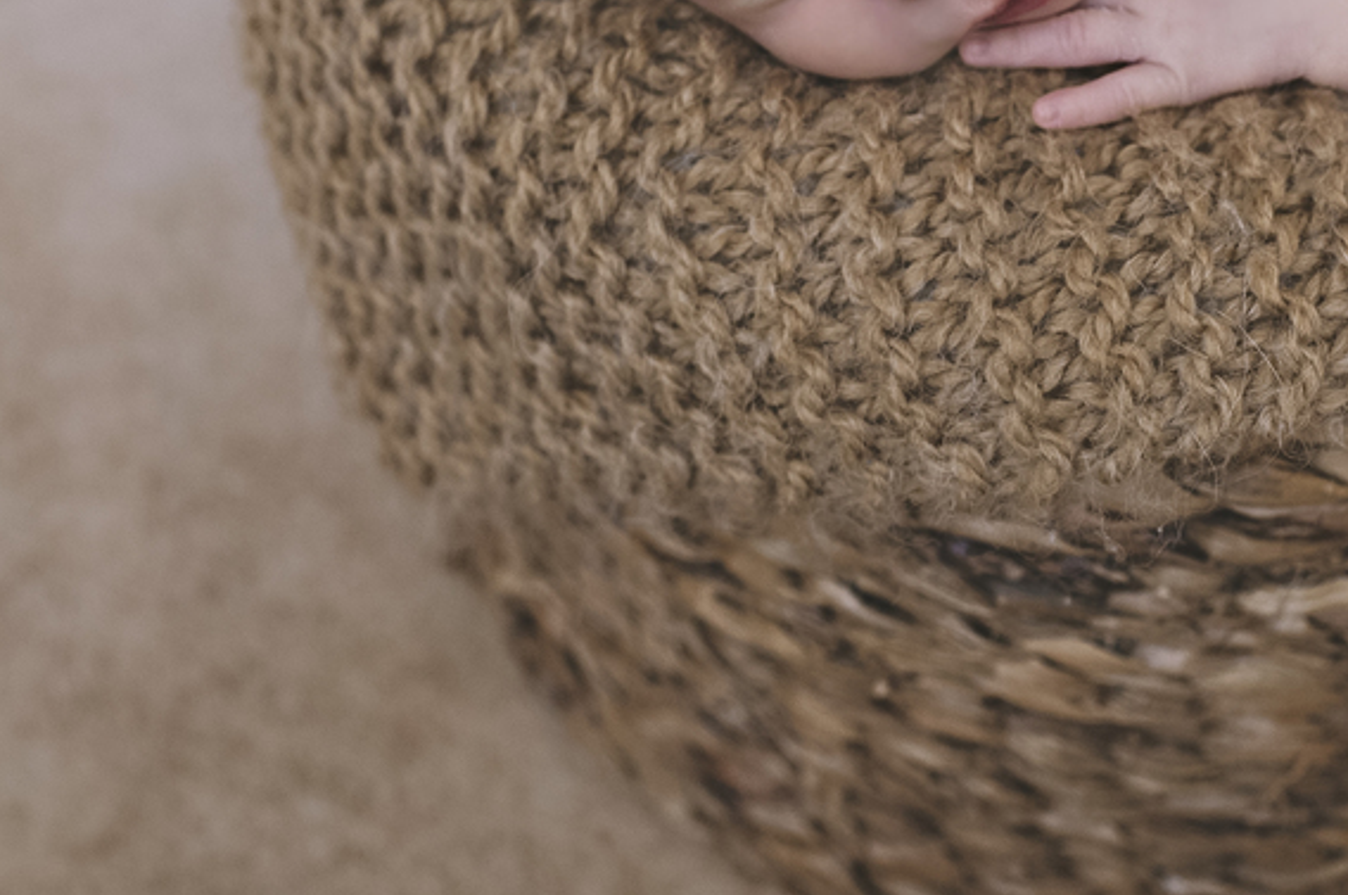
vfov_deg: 18.1
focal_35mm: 74
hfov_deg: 27.2
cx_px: 921
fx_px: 2767
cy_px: 100
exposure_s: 1/160
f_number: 3.5
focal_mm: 35
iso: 640
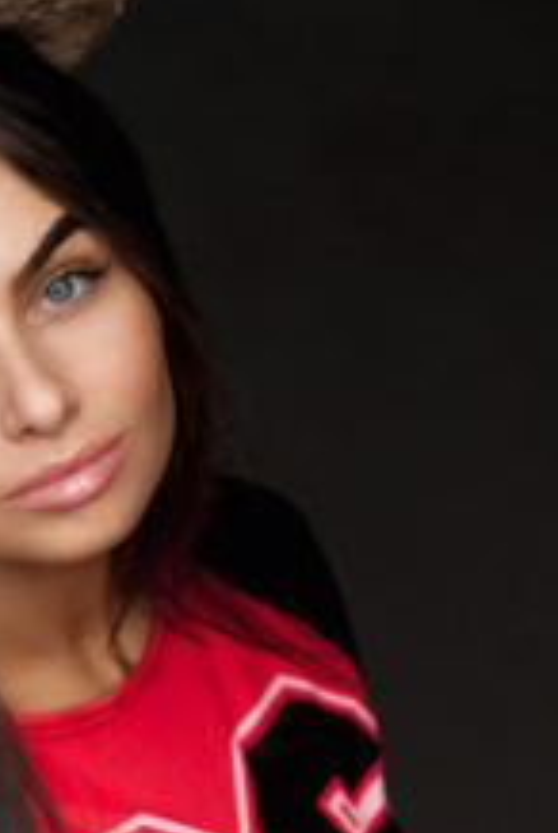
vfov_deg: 11.7
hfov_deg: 7.9
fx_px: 4009
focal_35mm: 173
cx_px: -44
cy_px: 925
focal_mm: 50
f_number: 2.5
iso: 320
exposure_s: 1/500
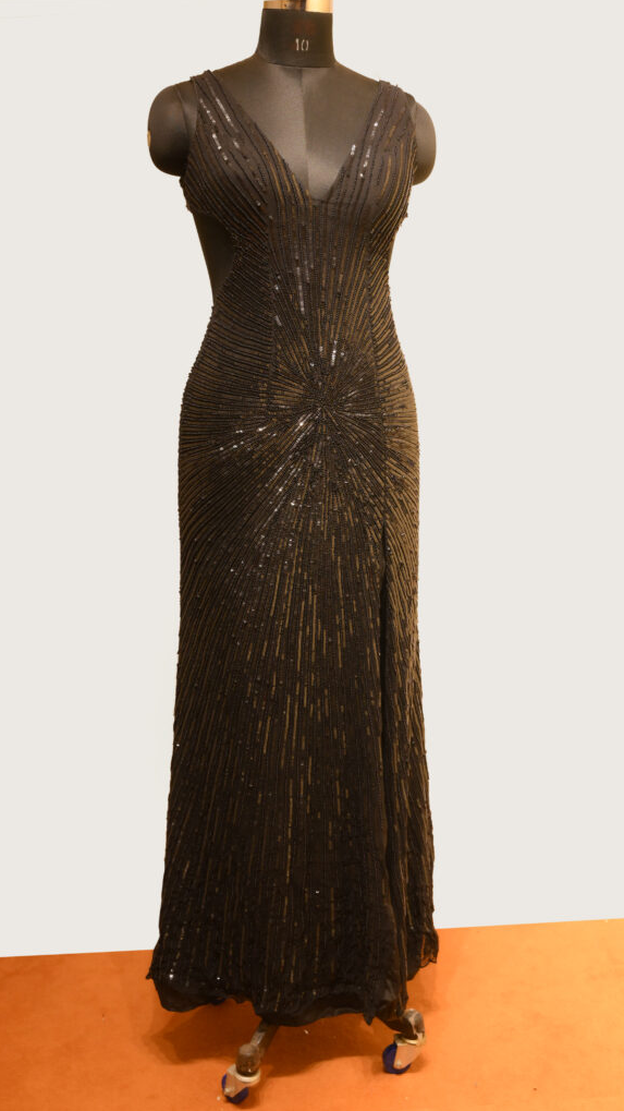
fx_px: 1177
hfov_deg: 29.7
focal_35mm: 40
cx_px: 326
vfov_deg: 50.5
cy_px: 556
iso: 1250
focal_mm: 38
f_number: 4.5
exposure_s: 1/125
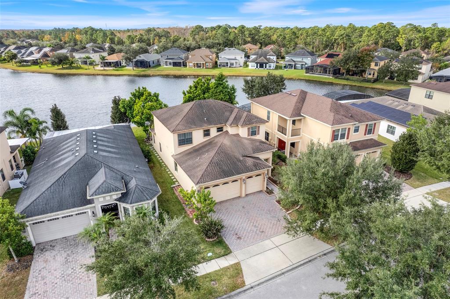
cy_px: 150
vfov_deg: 57.1
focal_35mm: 22
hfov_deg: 78.6
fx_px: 275
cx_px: 225
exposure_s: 1/180
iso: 100
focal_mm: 8.38
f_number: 2.8
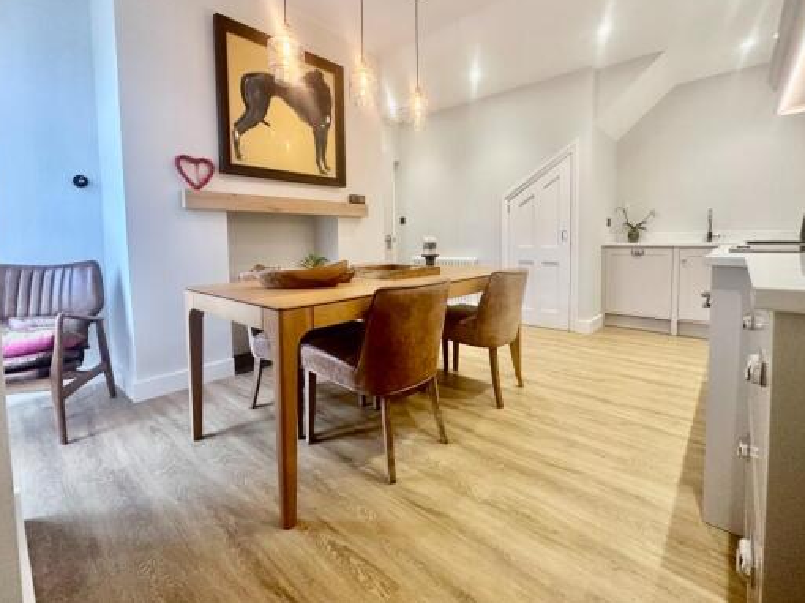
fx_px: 372
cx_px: 421
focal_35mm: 16
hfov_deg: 94.5
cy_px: 261
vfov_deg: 77.7
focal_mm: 2.22
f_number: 2.2
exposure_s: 1/100
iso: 250
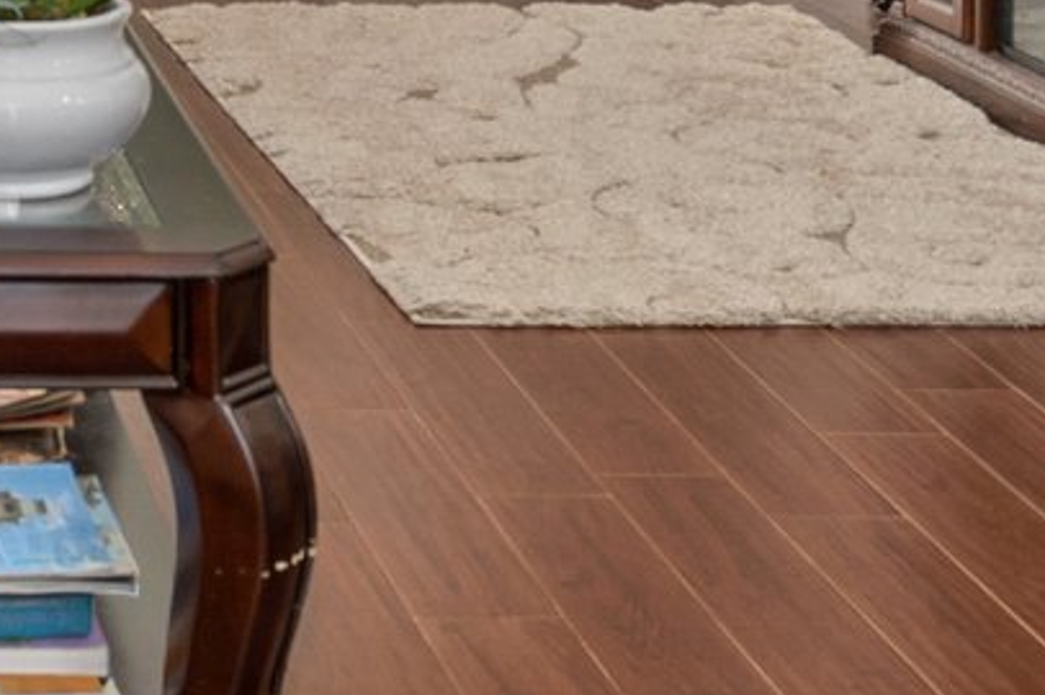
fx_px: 3074
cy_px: -532
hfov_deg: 17.7
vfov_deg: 11.9
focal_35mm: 106
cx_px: -407
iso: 320
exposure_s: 1/2.5
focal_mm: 21
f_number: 8
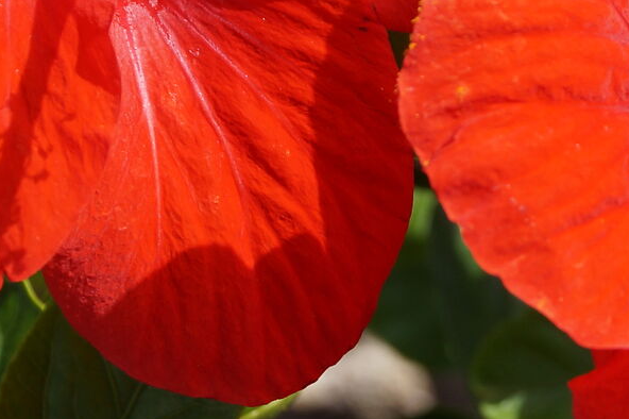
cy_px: 49
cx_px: 623
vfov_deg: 3.8
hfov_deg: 5.6
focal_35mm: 365
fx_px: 6374
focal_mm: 60
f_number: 7.1
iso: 100
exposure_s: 1/320
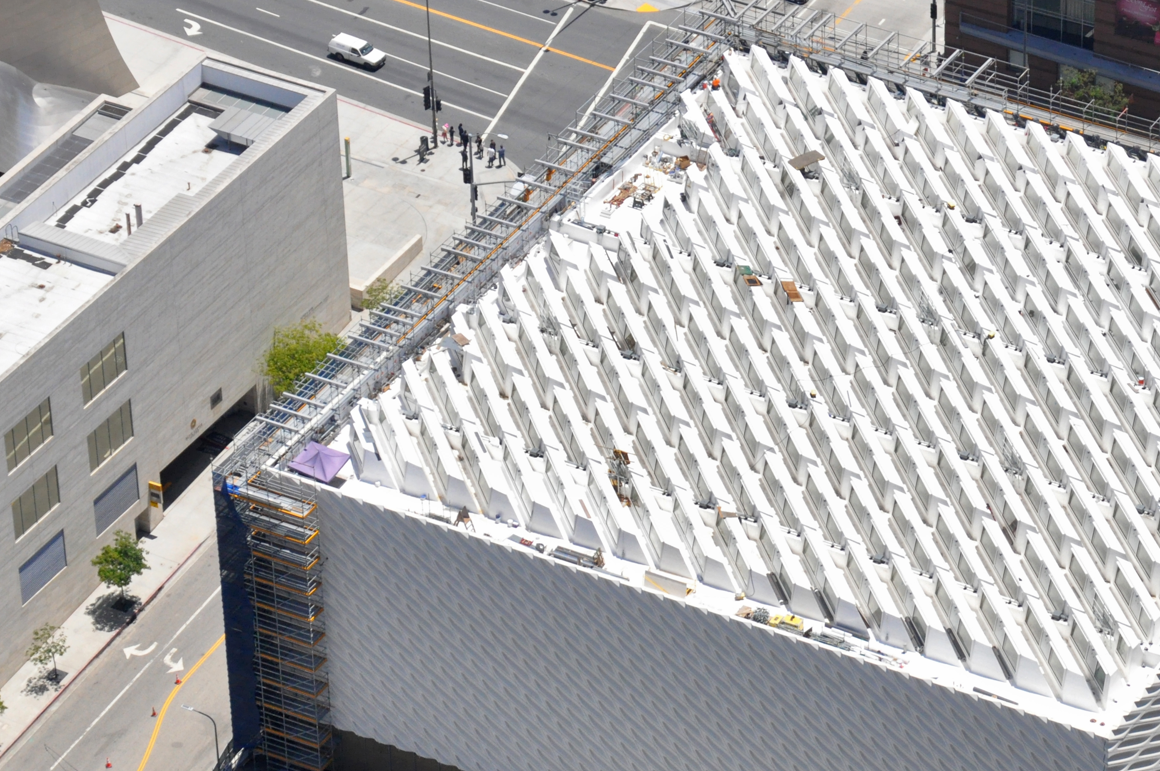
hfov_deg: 11.9
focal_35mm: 173
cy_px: 507
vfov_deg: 7.9
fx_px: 5561
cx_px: 838
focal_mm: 75
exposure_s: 1/2000
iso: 1000
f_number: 11
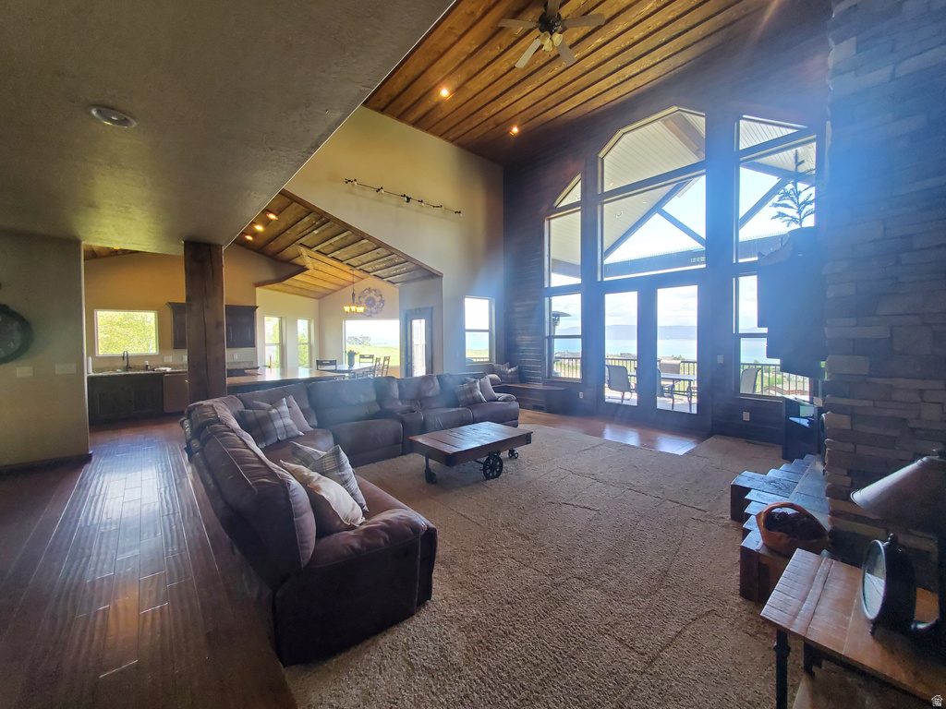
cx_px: 473
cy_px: 354
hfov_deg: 106.2
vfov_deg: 89.9
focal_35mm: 13
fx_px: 355
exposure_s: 1/60
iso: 160
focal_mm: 1.8
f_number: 2.2
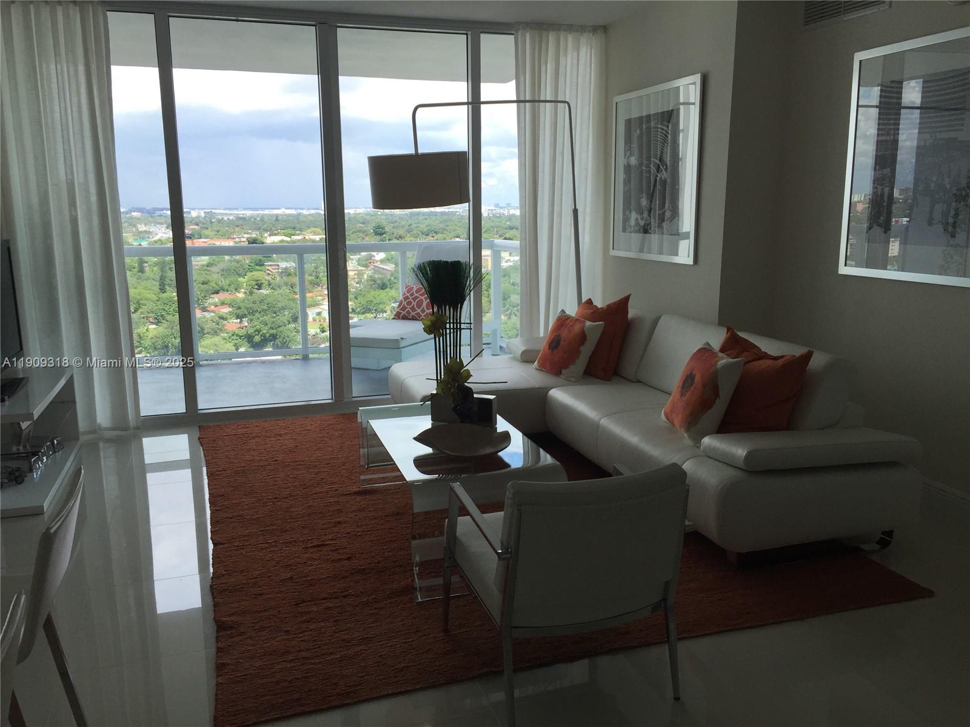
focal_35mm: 29
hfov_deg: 61.7
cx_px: 485
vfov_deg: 48.2
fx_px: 813
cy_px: 364
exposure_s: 1/618
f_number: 2.2
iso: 32
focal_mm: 4.15
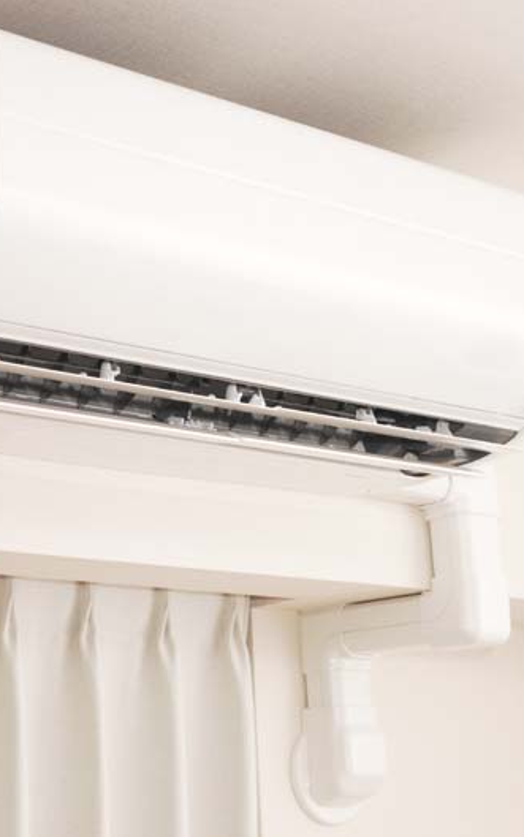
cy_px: 420
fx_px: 1758
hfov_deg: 16.9
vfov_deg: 26.8
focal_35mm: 77
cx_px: 155
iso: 400
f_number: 9
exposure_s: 1/60
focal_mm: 50
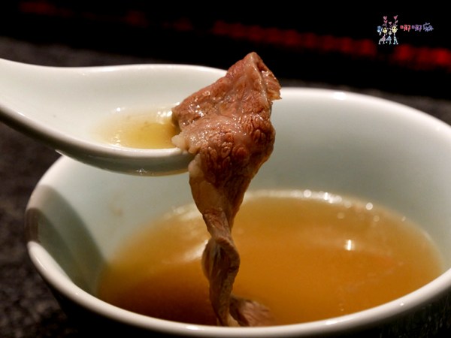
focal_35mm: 154
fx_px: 2006
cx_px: 226
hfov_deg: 12.8
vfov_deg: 9.6
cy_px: 169
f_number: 5.4
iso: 2000
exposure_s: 1/80
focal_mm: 77
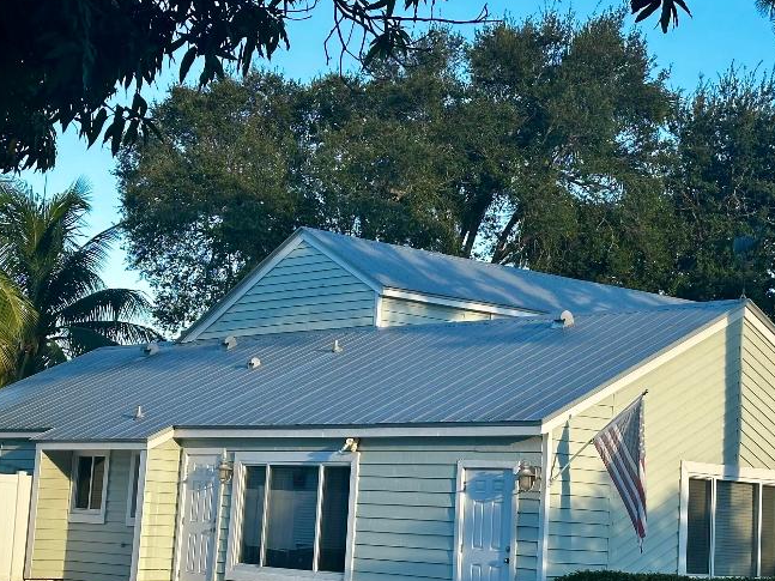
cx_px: 466
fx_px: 1701
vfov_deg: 19.4
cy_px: 289
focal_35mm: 76
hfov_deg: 25.6
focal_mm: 6.86
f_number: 1.78
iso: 64
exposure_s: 1/927
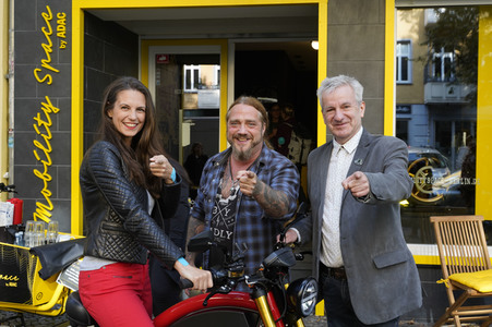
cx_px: 246
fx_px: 601
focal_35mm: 44
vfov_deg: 30.5
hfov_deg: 44.5
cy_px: 164
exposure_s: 1/60
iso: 640
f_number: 8
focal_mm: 44
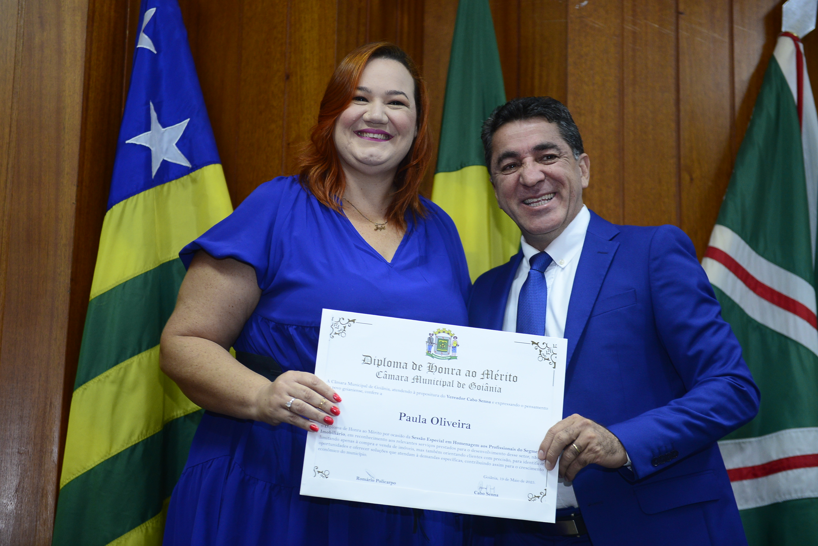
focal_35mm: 70
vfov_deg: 19.5
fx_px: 1591
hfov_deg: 28.8
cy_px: 273
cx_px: 409
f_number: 4
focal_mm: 70
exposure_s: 1/125
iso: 1600
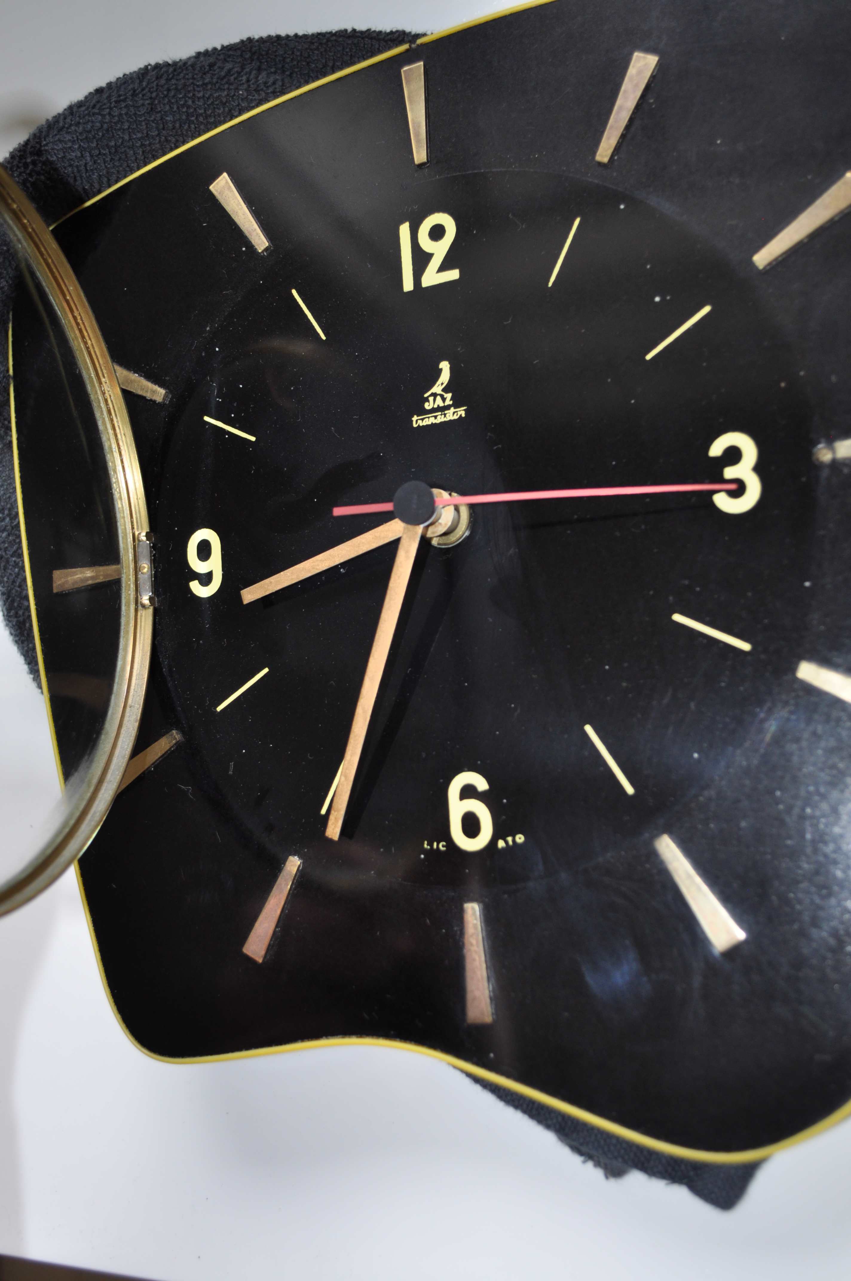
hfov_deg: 34.1
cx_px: 426
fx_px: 1386
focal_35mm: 39
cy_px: 640
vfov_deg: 49.6
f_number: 4.2
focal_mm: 26
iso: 400
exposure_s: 1/60
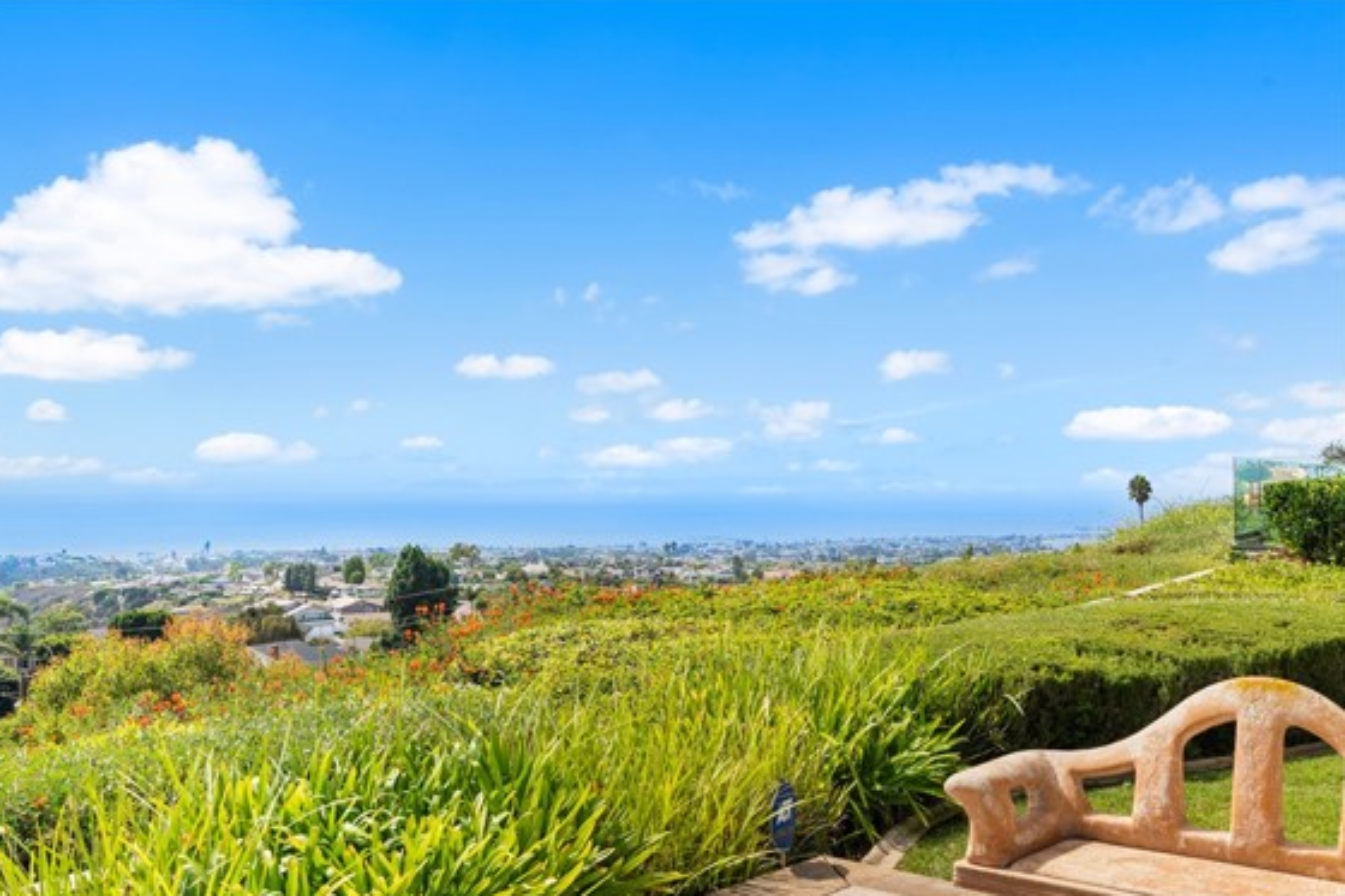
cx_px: 579
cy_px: 508
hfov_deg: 48.3
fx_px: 1494
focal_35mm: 40
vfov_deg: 33.3
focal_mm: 35
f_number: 8
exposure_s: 1/125
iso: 100
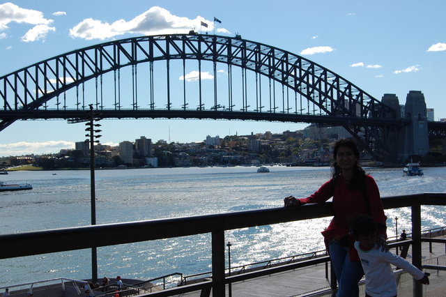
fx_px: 706
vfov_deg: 23.8
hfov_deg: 35.1
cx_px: 223
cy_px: 148
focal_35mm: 57
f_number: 10
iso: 200
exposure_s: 1/400
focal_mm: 38
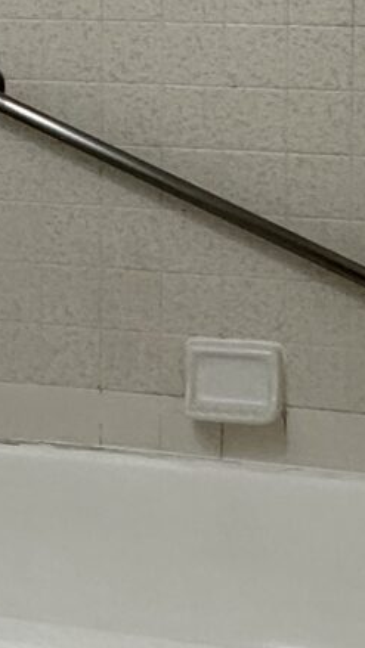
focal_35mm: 89
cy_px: -37
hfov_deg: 13.6
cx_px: 98
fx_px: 1531
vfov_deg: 22.7
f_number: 2.2
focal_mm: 2.22
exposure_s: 1/120
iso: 250
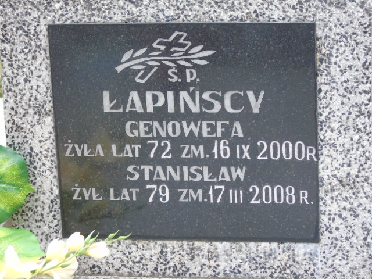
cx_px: 186
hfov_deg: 13.9
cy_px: 140
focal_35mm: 142
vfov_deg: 10.4
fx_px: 1526
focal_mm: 25
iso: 400
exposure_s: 1/125
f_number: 4.7
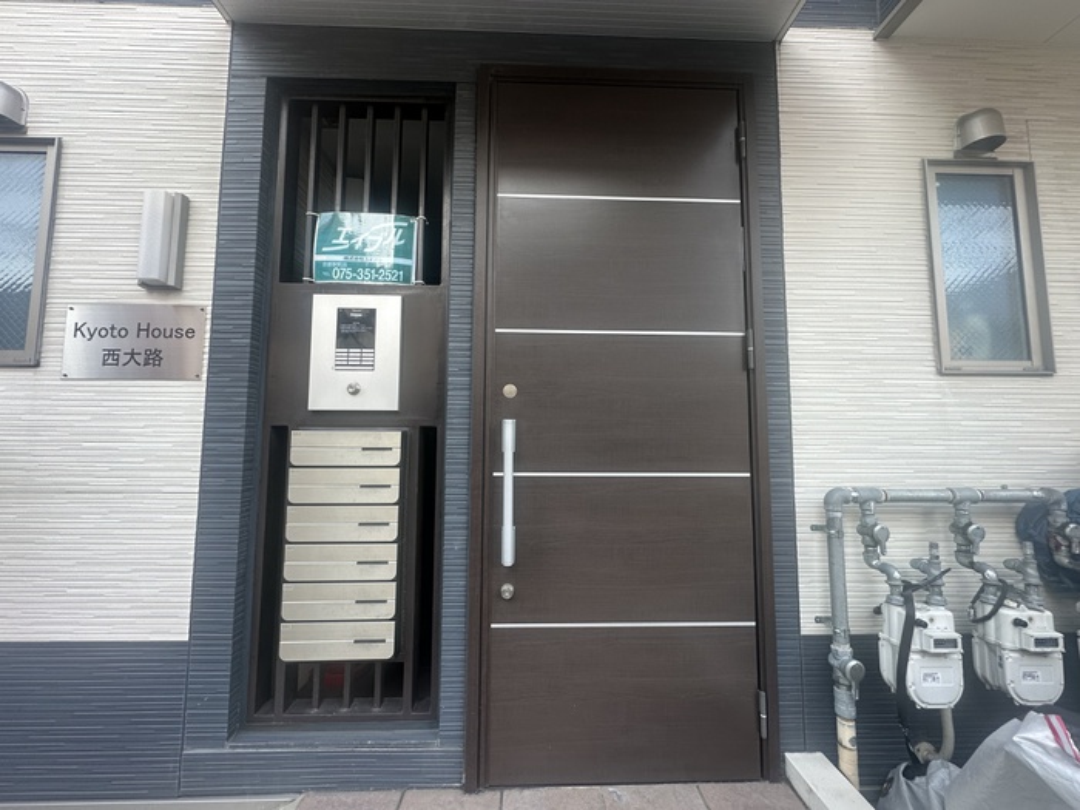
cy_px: 405
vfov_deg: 85.7
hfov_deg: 102.1
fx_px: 437
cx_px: 540
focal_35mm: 14
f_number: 2.2
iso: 80
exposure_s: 1/99
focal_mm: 2.22
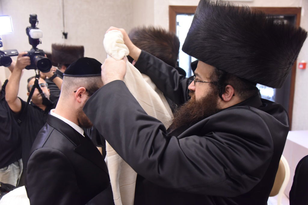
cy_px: 102
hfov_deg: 58.7
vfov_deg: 41.1
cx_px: 154
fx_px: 274
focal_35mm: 32
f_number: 5
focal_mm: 32
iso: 2500
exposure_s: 1/100
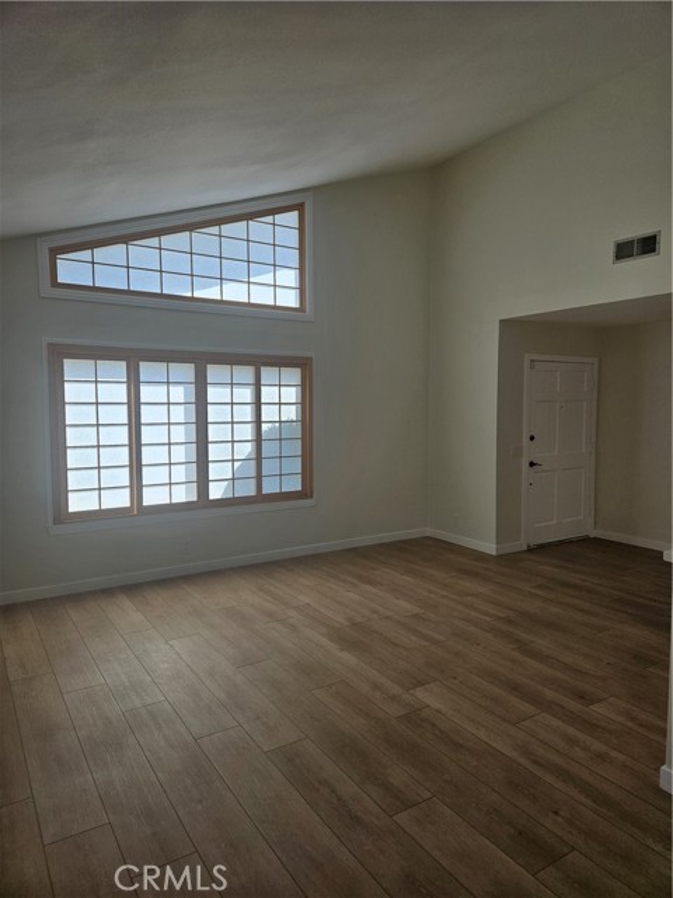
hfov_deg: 58.9
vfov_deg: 73.9
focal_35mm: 23
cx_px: 336
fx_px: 596
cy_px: 449
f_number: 1.8
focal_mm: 5.4
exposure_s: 1/253
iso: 32
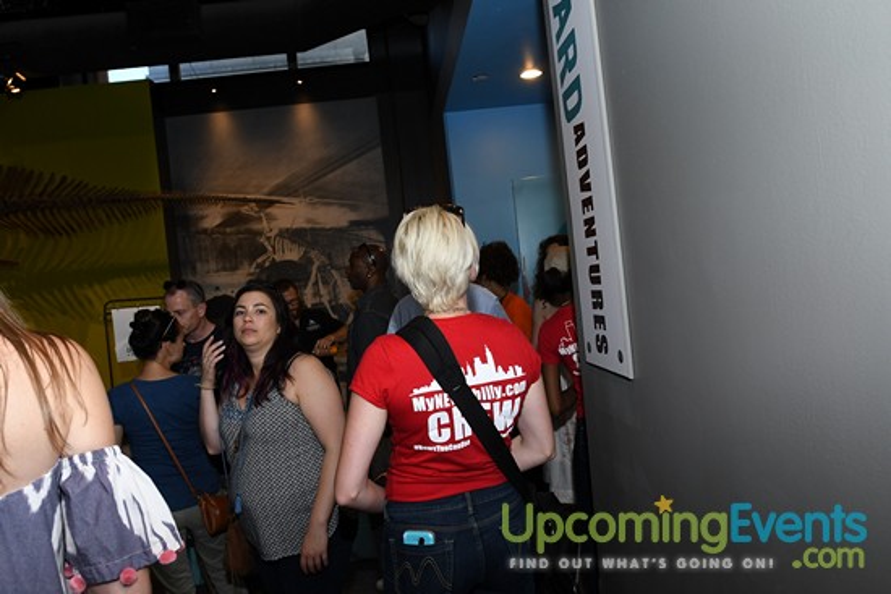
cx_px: 446
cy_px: 297
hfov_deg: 70.4
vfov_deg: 50.4
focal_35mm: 26
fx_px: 631
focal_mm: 17
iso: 800
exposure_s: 1/125
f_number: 4.5
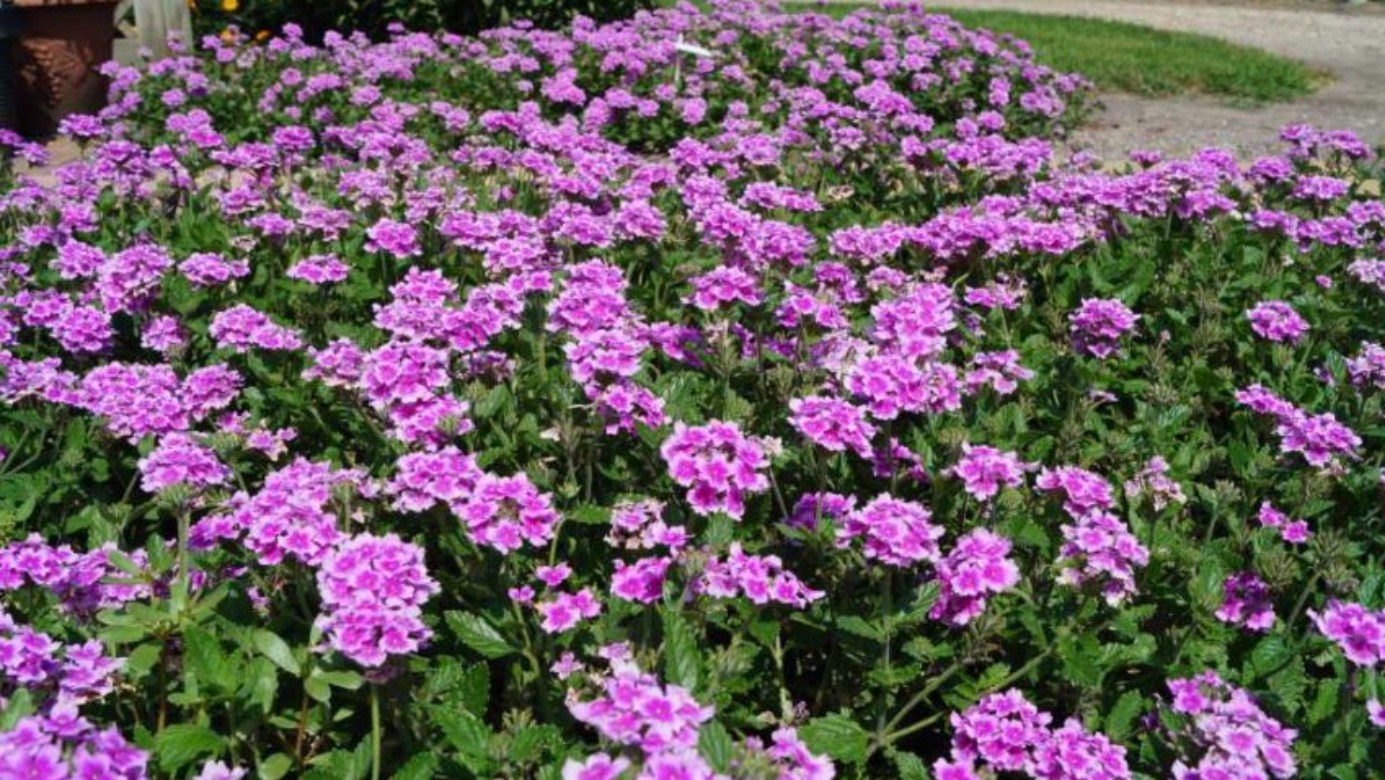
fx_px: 1175
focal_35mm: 32
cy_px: 366
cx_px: 704
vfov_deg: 36.7
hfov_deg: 61.0
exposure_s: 1/200
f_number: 10
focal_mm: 20
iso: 100
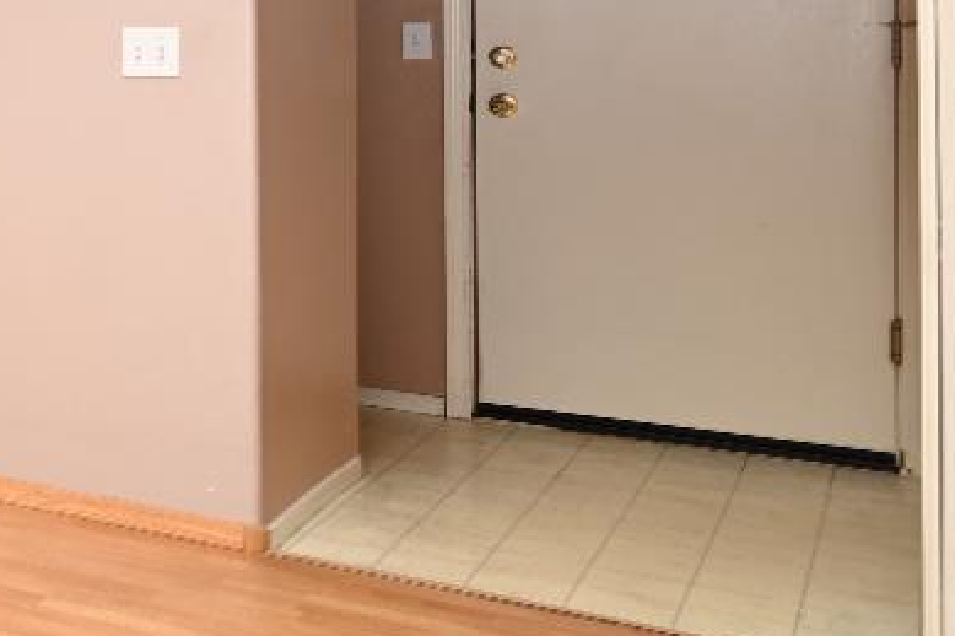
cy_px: 106
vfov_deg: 24.5
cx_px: -783
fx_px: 1432
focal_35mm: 54
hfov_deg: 21.8
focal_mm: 14
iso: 500
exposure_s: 1/60
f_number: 4
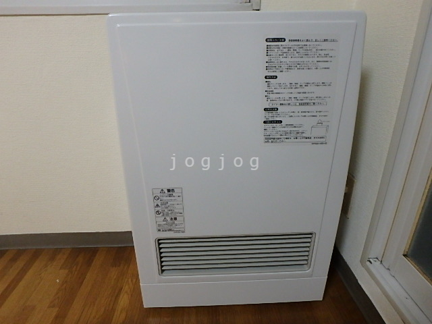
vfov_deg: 63.4
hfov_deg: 79.0
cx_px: 216
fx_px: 262
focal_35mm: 21
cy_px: 162
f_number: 3.5
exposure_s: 1/50
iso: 640
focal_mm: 3.7
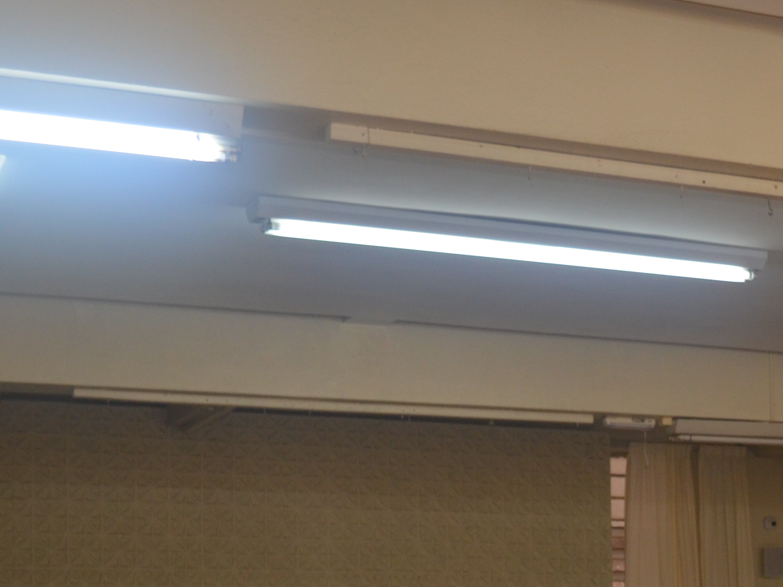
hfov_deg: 23.3
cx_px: 806
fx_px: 1809
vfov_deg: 17.9
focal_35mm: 80
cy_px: 621
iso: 500
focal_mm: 22
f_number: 4
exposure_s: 1/60
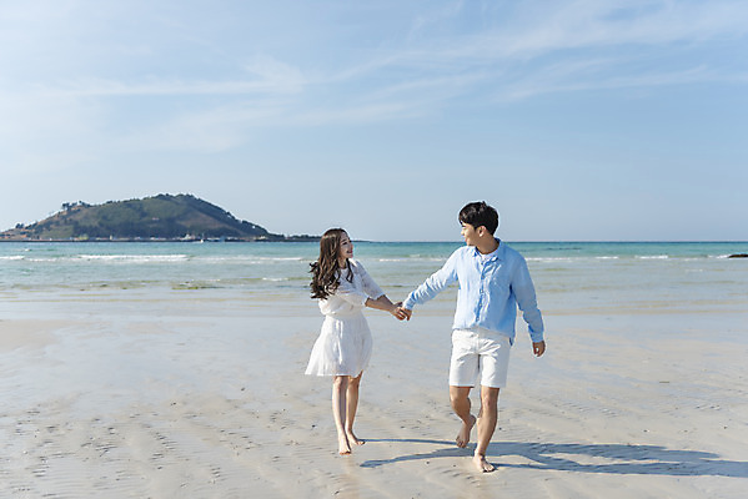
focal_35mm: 40
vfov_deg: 33.4
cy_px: 250
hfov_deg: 48.4
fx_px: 831
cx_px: 374
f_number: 2.8
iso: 100
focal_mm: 40
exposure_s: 1/4000
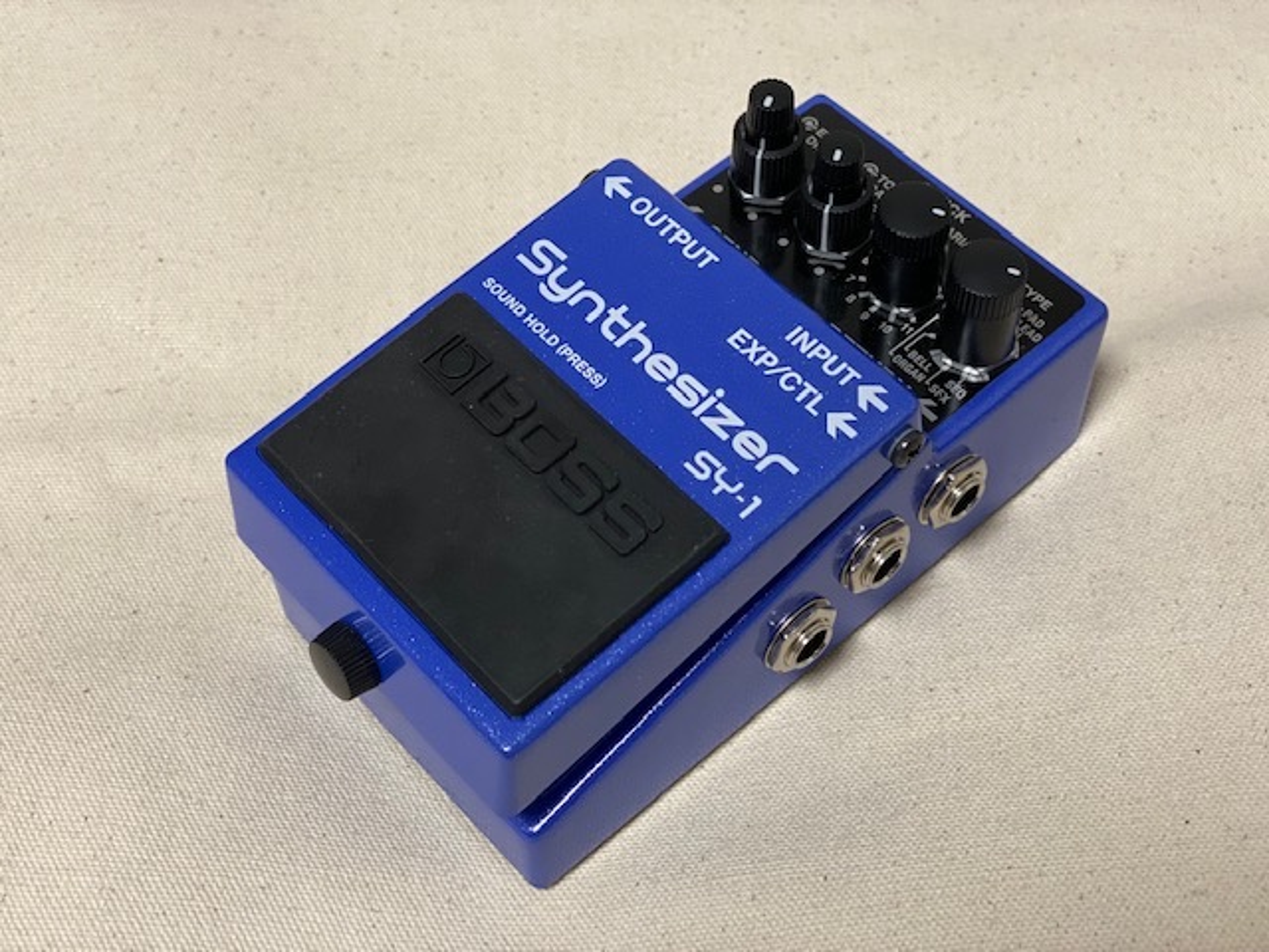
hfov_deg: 36.8
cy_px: 476
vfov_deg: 28.0
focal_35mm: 52
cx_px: 634
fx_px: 1906
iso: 160
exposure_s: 1/50
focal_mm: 6
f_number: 2
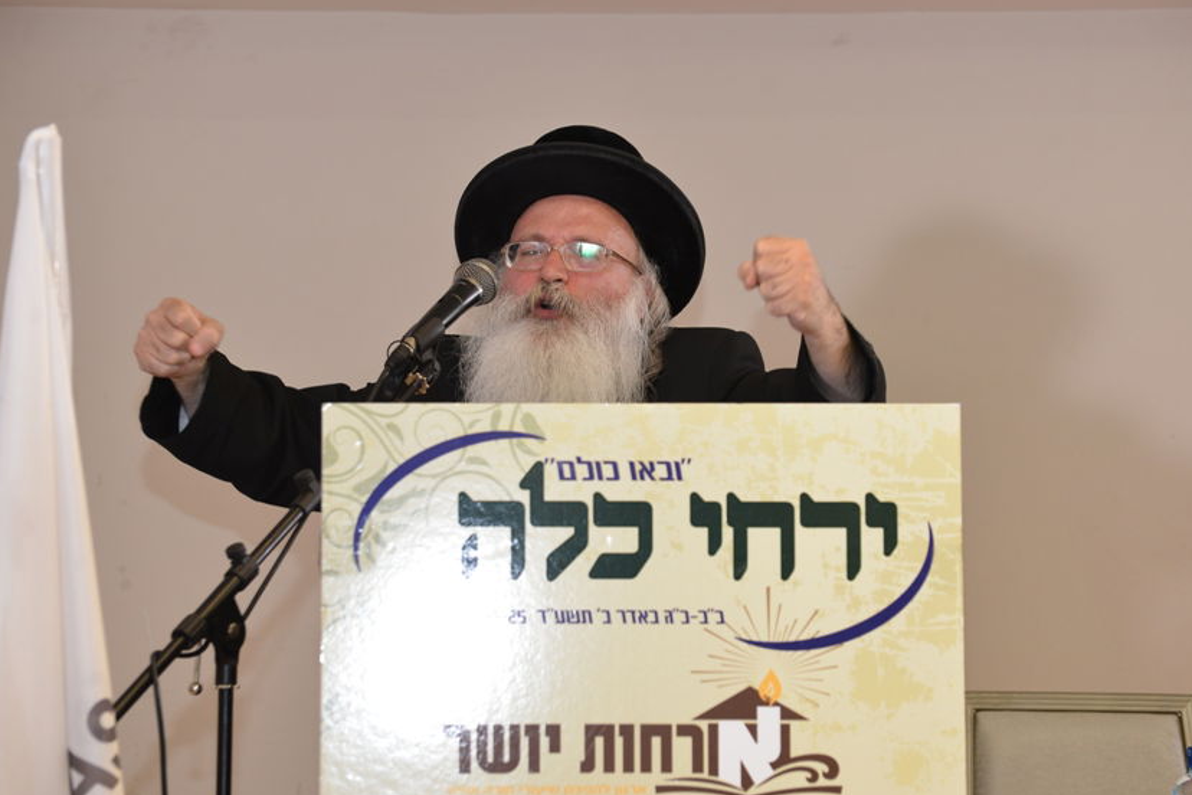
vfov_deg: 12.6
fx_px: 3609
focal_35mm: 109
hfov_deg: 18.8
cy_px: 406
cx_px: 615
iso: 640
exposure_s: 1/160
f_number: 5.6
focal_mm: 100
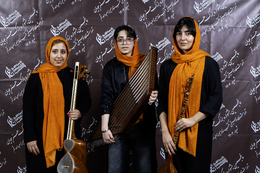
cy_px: 86
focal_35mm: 70
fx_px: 506
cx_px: 130
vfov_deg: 19.5
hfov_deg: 28.8
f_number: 4
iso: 320
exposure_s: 1/125
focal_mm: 70
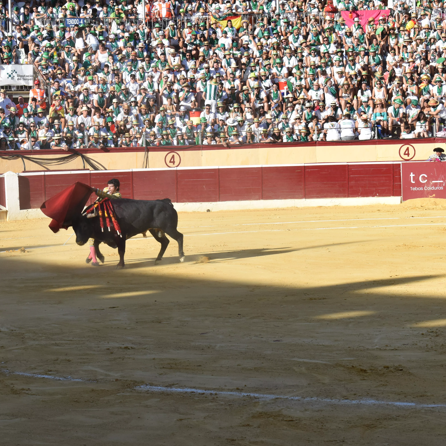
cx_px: 120
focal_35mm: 106
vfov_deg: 16.5
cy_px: 224
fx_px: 1540
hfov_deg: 16.4
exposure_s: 1/400
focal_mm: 55
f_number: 10
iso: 400
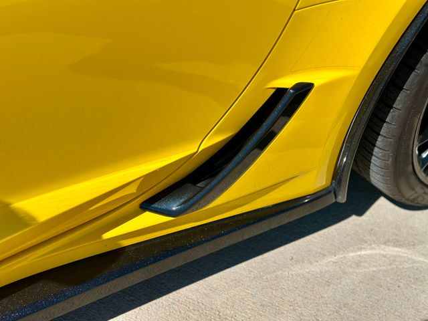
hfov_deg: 39.7
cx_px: 214
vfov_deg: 30.3
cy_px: 160
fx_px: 593
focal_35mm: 48
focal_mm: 6.86
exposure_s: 1/7634
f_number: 1.78
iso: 100
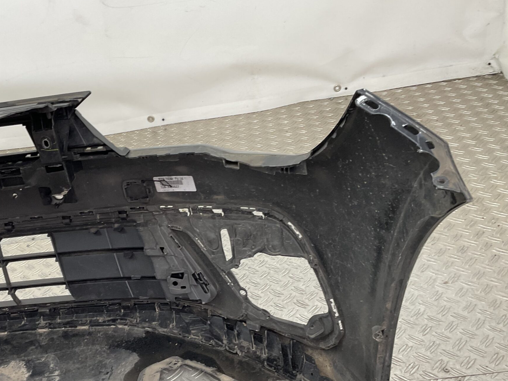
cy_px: 237
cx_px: 187
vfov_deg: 33.4
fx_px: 631
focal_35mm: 43
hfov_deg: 43.5
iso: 40
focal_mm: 3
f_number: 1.8
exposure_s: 1/120
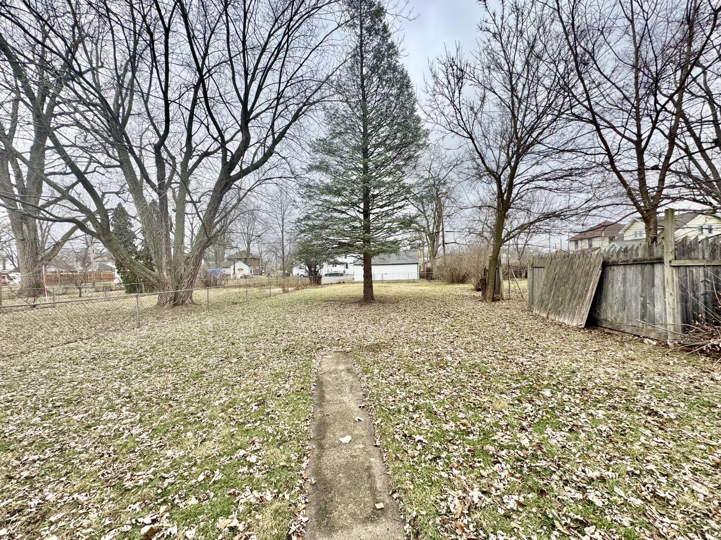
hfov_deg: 102.1
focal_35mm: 14
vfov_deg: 85.7
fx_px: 292
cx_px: 360
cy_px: 270
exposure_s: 1/263
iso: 40
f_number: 2.2
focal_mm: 2.22
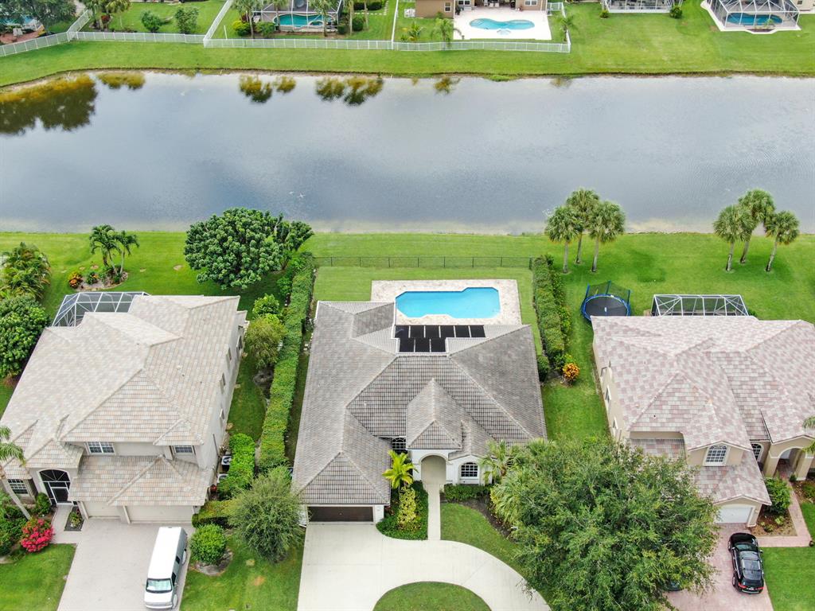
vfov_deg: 35.1
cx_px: 408
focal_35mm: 41
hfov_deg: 45.8
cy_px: 306
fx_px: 965
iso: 100
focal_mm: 7.07
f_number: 3.5
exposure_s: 1/240
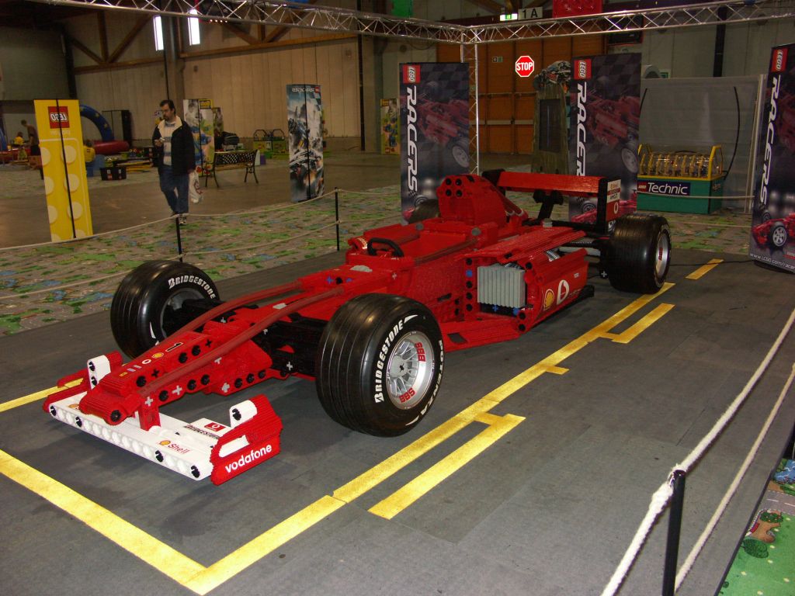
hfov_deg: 60.0
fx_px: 689
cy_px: 298
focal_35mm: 30
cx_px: 398
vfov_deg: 46.8
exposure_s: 1/50
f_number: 2.8
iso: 200
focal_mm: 7.89
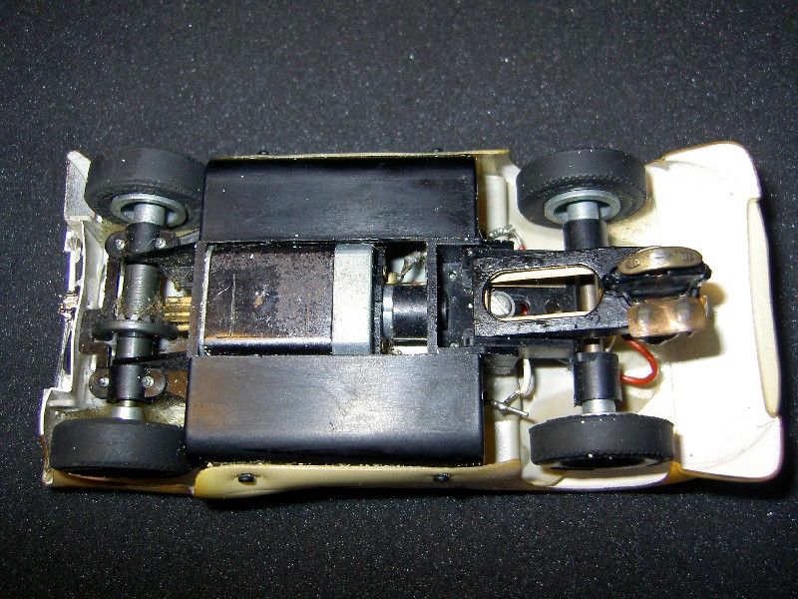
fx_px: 784
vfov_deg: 41.8
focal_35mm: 34
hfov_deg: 54.0
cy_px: 300
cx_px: 399
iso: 50
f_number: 2.8
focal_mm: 5.6
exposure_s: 1/60
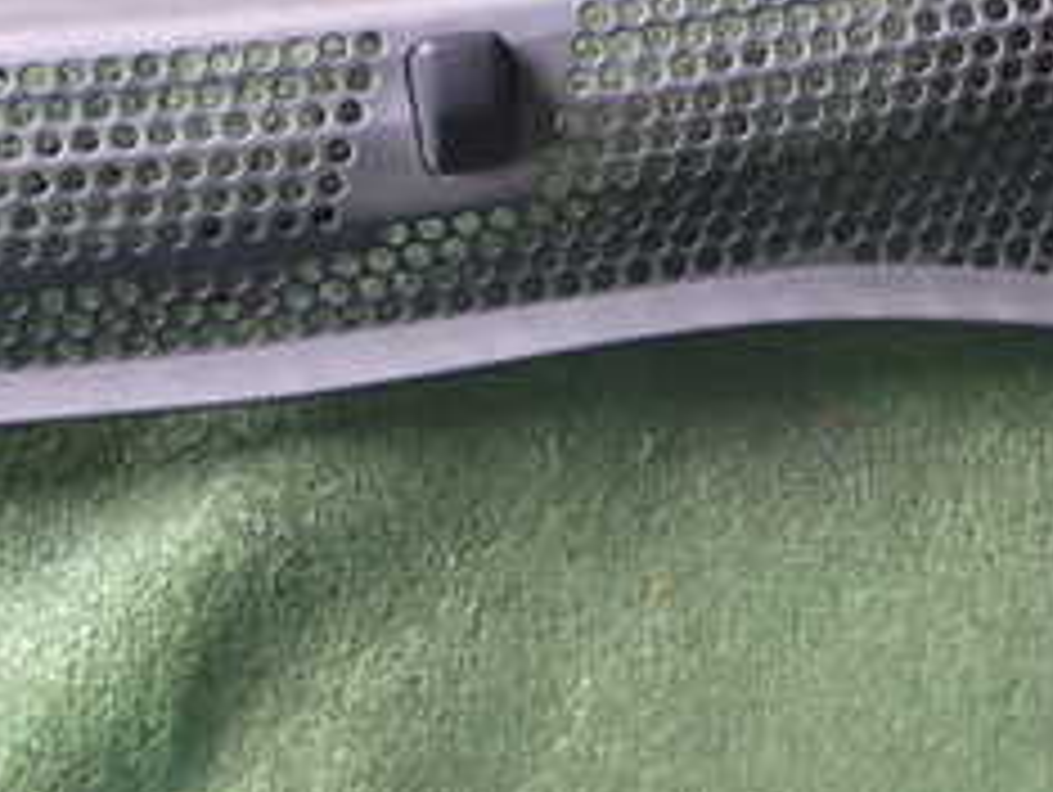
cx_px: 873
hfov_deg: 18.5
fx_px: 3197
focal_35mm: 105
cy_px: -144
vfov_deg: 13.7
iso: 400
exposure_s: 1/40
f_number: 2.8
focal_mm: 7.31
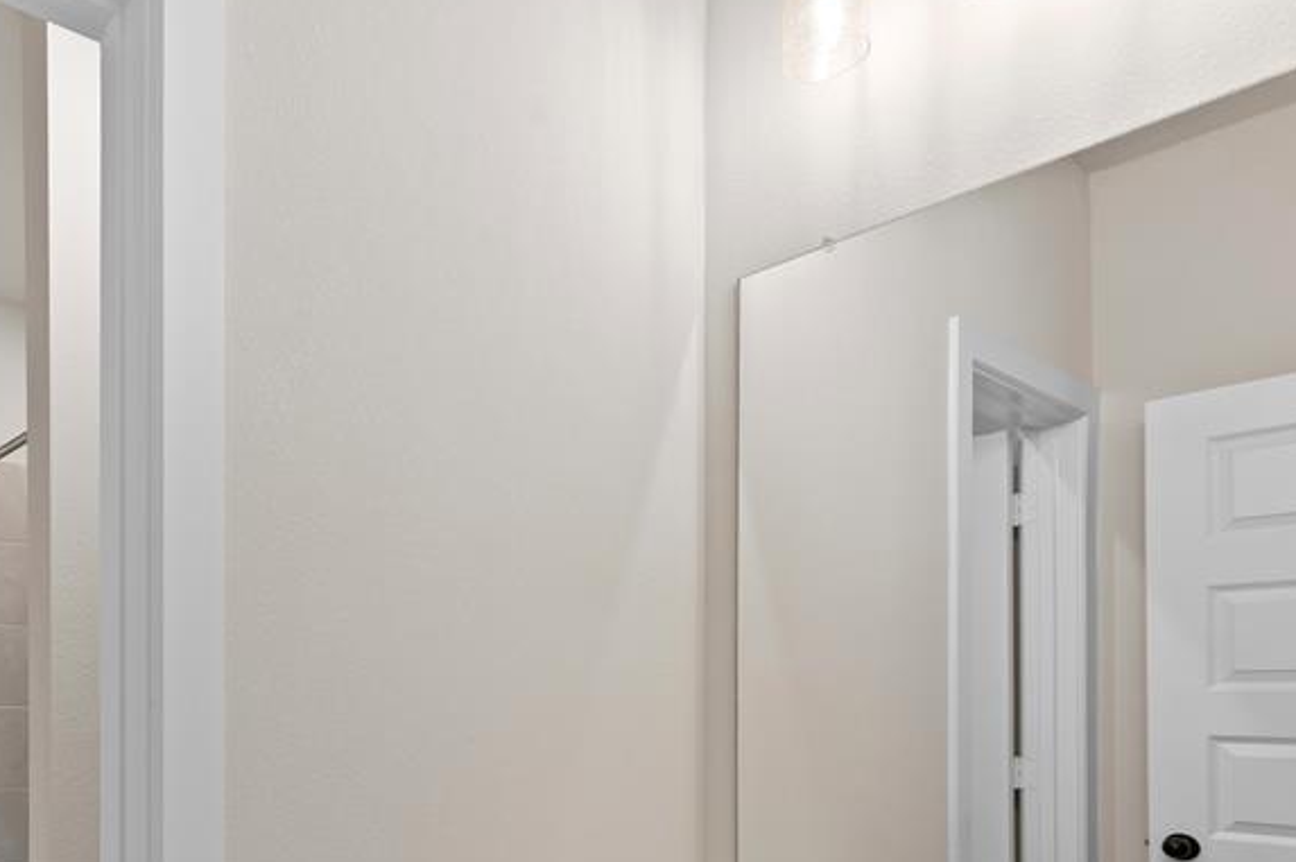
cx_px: 258
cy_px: 705
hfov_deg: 65.1
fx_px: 899
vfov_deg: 48.0
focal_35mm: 25
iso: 100
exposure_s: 1/2.5
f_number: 8
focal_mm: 14
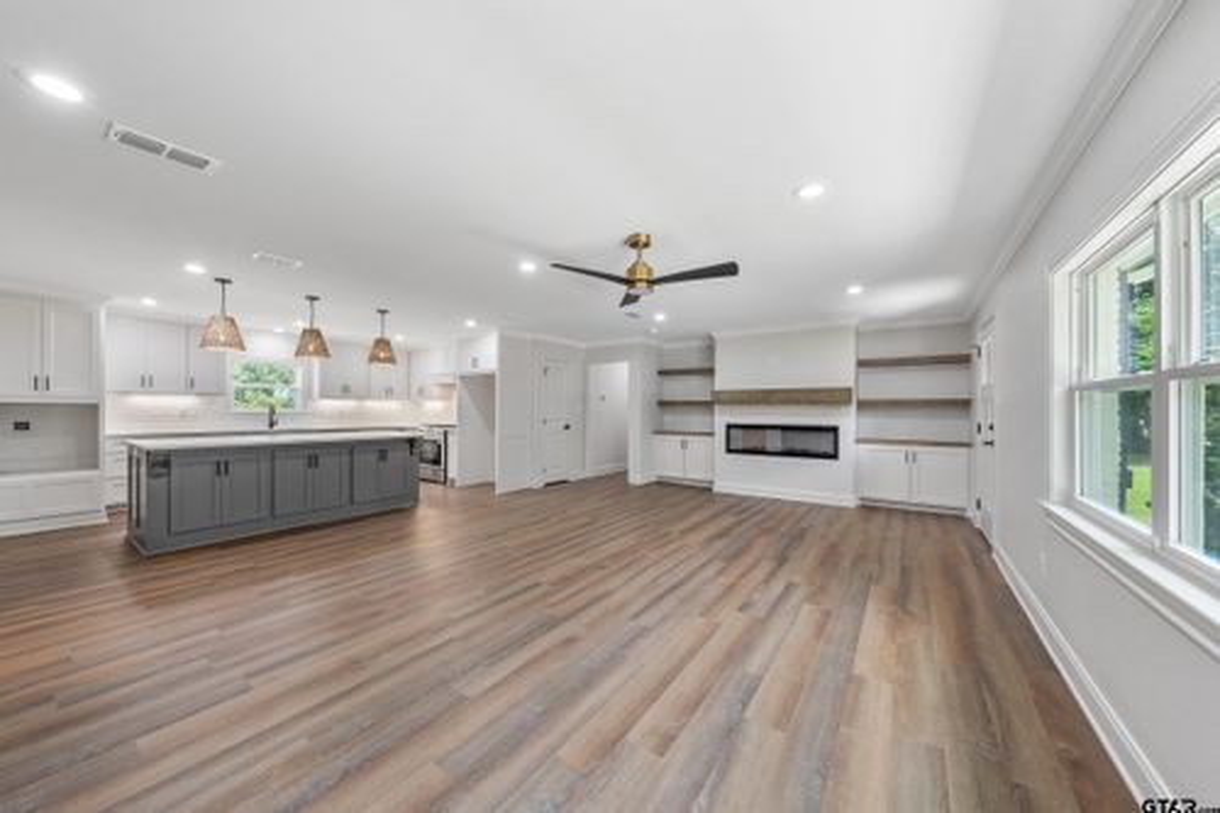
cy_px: 406
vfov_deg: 90.0
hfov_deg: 112.6
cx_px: 610
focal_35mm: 12
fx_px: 407
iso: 800
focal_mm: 12
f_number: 8
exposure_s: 1/20
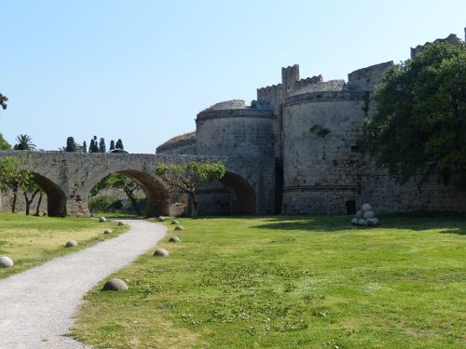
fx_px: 673
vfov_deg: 29.1
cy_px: 174
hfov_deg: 38.2
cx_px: 233
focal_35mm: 50
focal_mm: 9.1
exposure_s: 1/800
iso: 160
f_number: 4
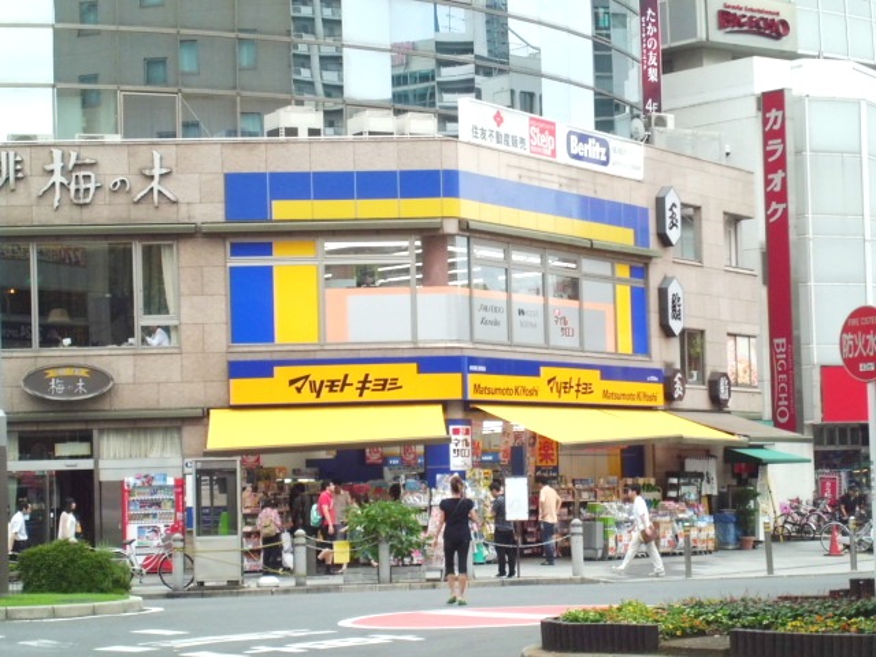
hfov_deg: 19.4
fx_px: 2556
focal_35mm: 101
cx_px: 438
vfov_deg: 14.6
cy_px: 328
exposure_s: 1/160
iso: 100
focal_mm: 17.8
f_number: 5.4
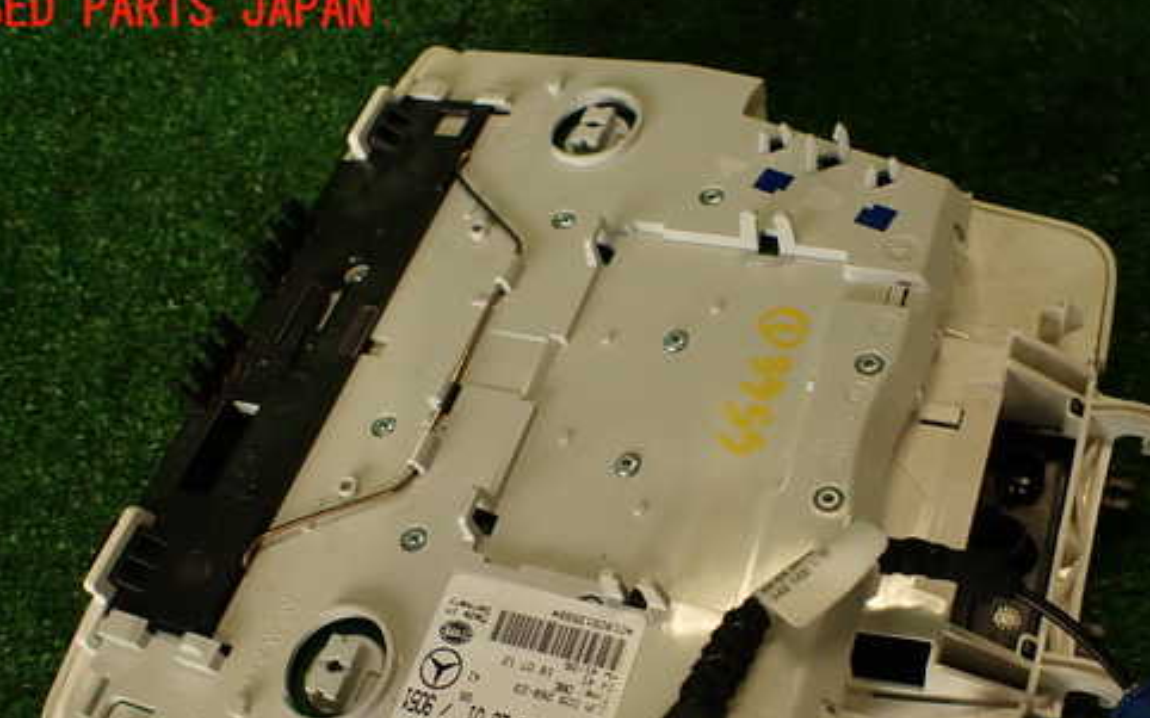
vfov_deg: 37.6
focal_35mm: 33
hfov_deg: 57.9
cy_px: 518
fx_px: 1034
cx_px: 654
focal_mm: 4.5
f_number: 2
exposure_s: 1/100
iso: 100
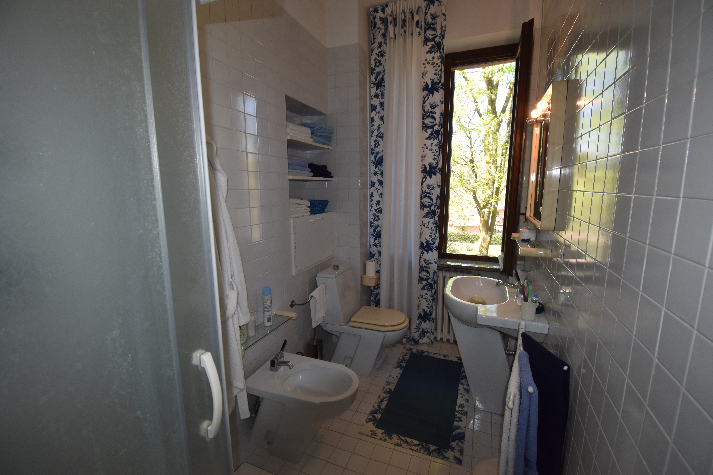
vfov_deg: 77.3
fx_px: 297
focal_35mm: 15
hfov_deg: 100.4
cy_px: 238
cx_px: 356
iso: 560
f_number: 5.6
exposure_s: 1/125
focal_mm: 10
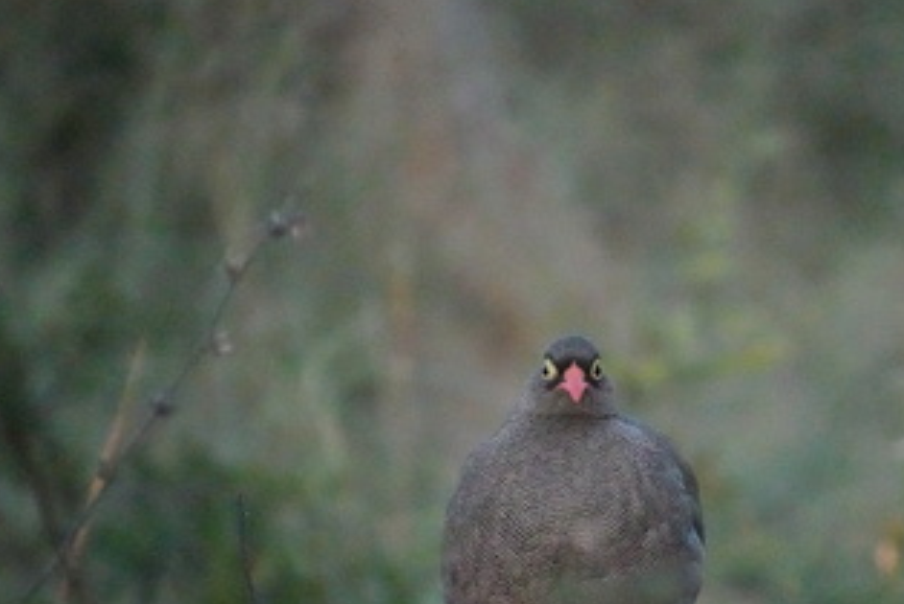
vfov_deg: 2.1
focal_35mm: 659
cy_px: 424
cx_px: 622
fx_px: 16563
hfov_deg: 3.1
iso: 40000
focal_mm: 300
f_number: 7.1
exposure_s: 1/8000
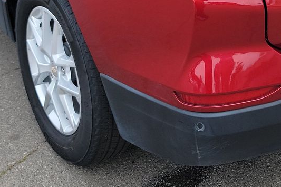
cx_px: 209
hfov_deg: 26.7
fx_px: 585
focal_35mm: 75
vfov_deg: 17.0
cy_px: -66
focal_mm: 6.7
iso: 50
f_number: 1.8
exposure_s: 1/354
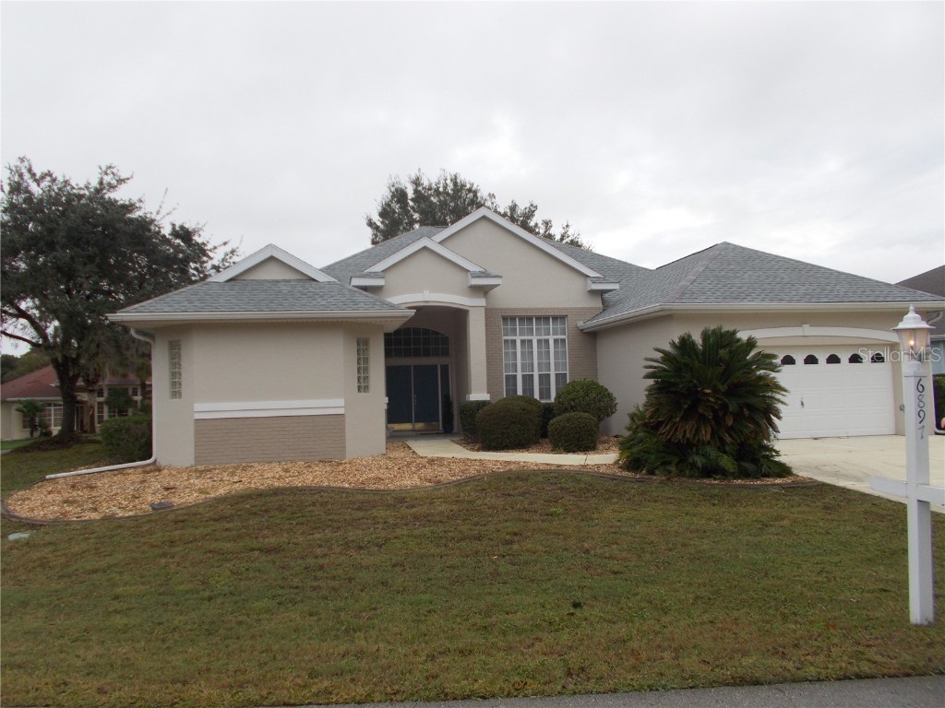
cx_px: 472
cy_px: 354
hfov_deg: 67.3
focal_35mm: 26
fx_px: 710
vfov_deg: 53.1
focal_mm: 4.6
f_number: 3.2
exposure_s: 1/250
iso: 80
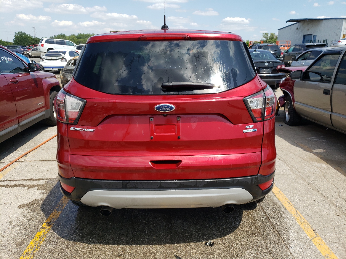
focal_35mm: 26
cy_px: 130
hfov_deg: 67.3
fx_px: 260
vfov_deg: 53.1
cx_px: 173
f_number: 1.5
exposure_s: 1/2500
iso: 50
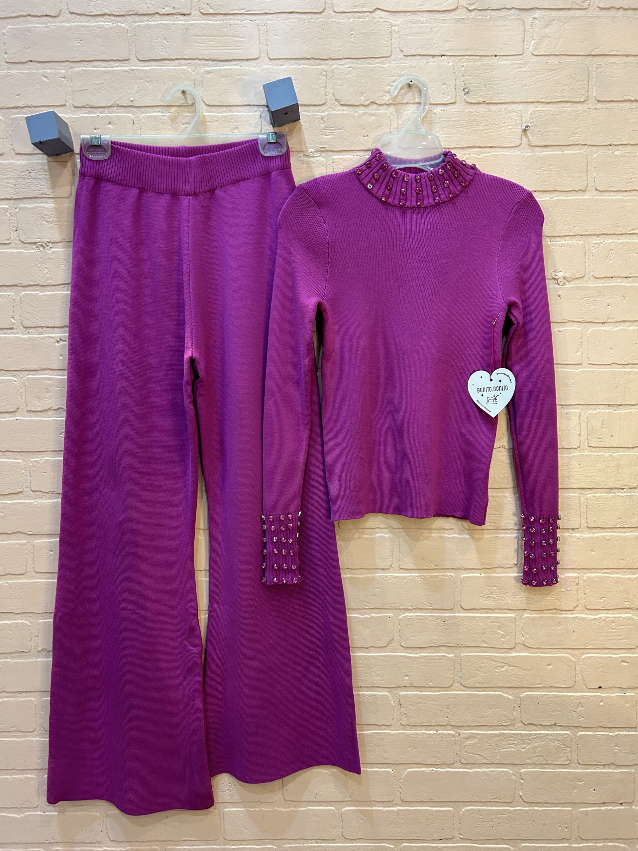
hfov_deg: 53.1
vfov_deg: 67.3
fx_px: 639
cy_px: 426
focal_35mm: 26
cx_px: 319
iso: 200
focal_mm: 5.7
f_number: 1.5
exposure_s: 1/60
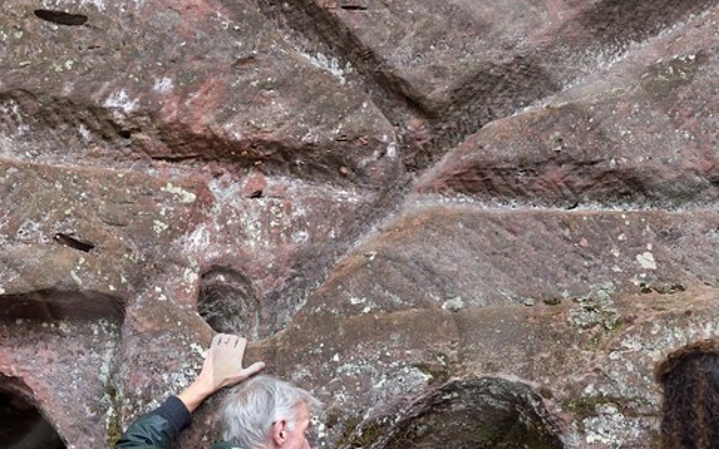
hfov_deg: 22.6
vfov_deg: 14.1
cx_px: 176
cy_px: 489
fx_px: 1783
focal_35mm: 91
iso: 800
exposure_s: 1/80
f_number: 11
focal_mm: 27
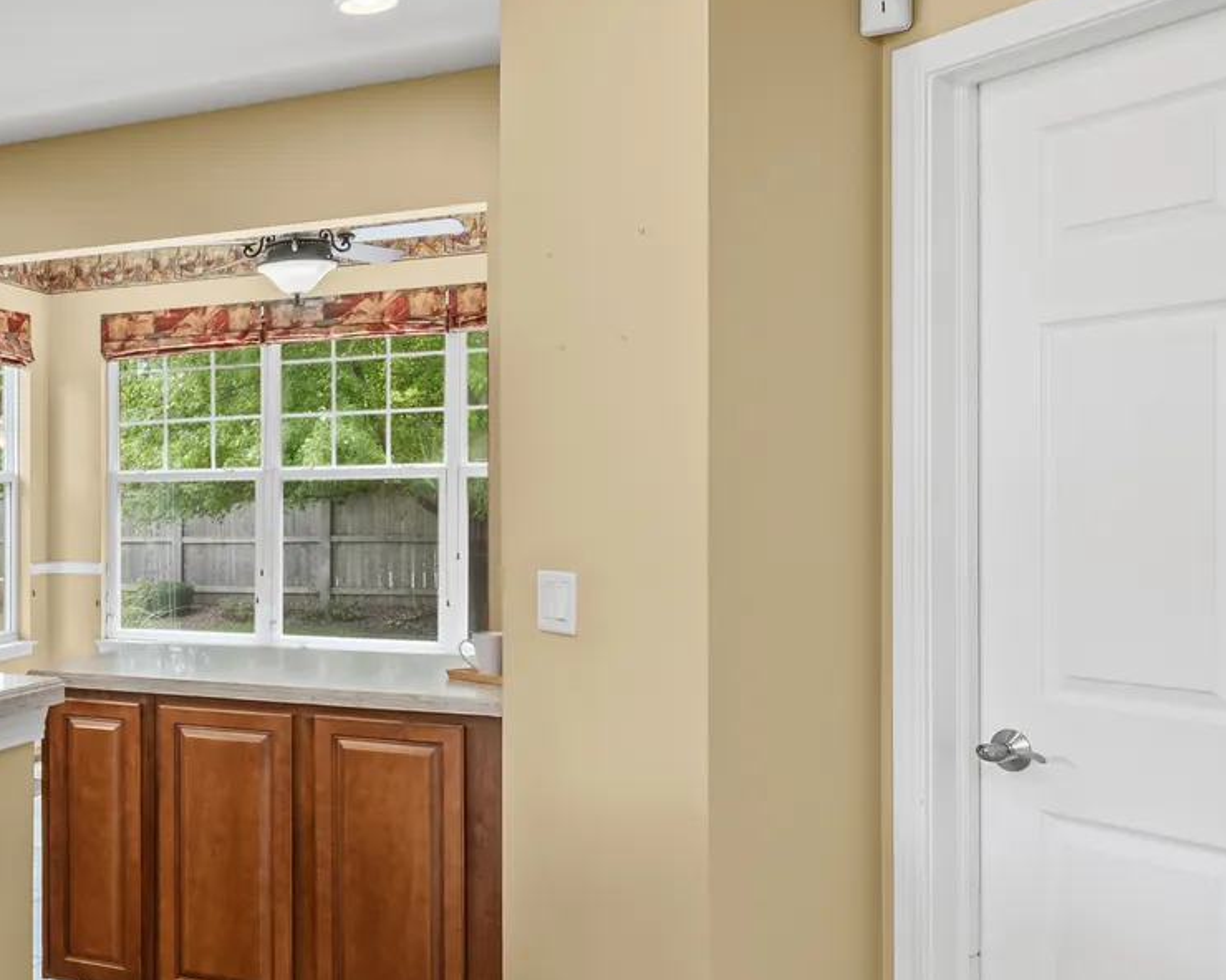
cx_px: -91
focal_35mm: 37
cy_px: 503
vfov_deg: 40.1
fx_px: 1343
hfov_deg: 40.6
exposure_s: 1/10
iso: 320
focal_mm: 12
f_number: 8
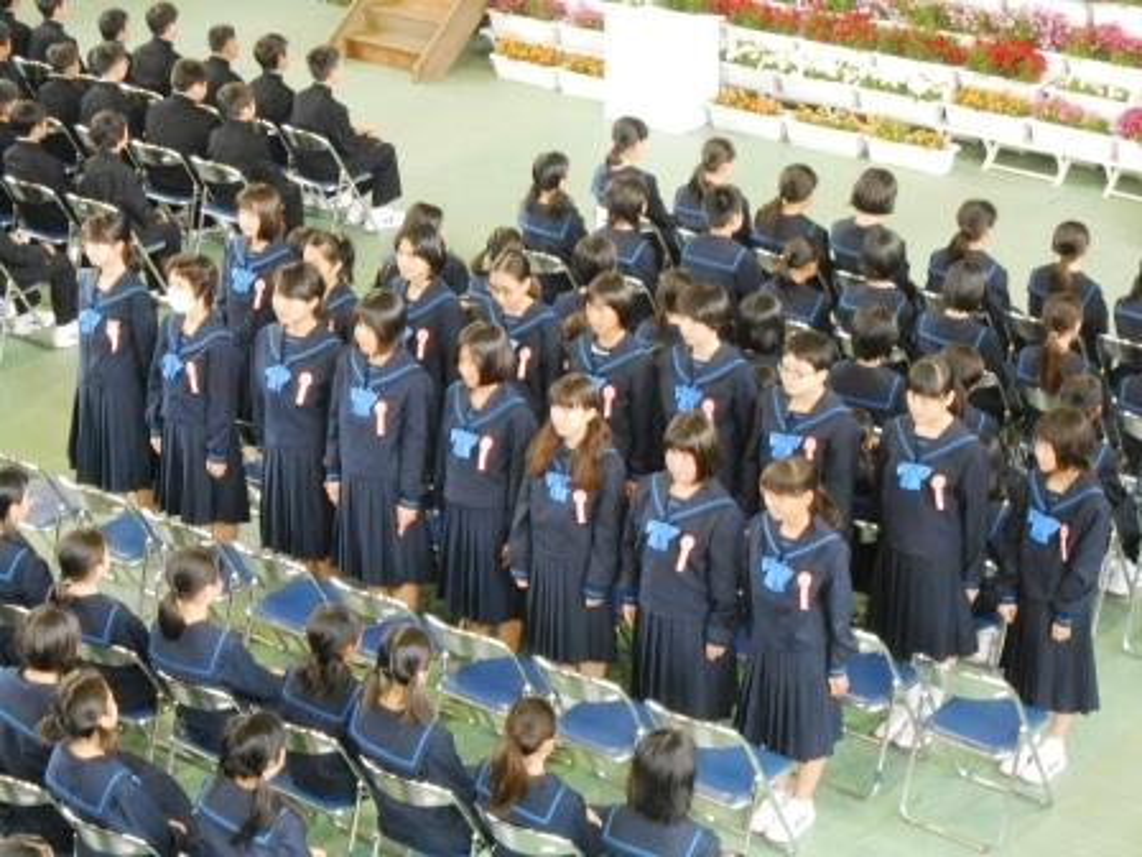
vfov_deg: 18.2
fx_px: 2672
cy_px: 428
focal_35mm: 81
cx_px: 571
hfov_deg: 24.1
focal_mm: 14.5
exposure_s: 1/10
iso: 400
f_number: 6.6
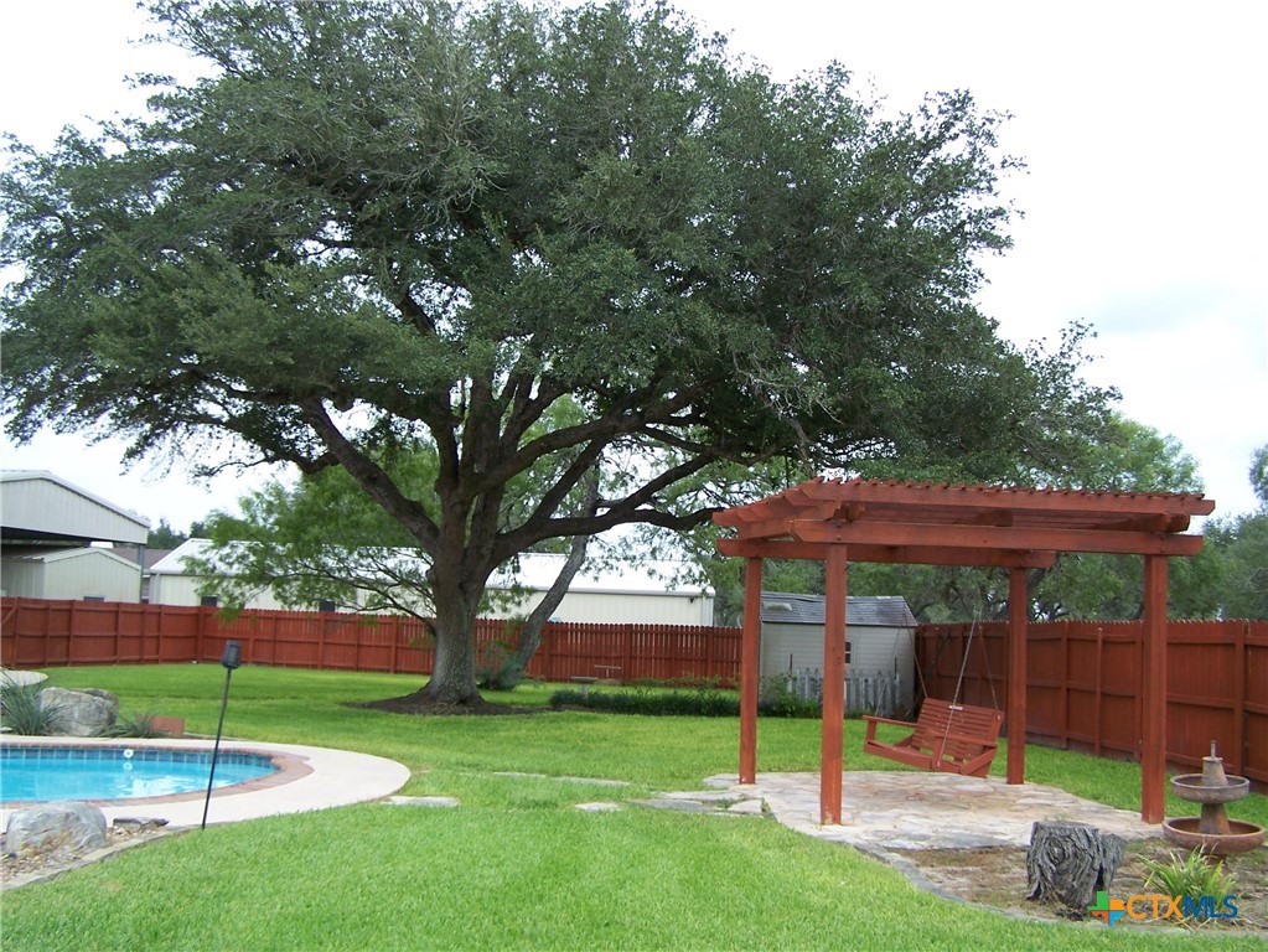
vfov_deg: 37.7
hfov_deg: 49.0
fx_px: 1392
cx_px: 634
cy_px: 476
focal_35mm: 38
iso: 80
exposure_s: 1/640
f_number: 2.8
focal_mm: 6.3
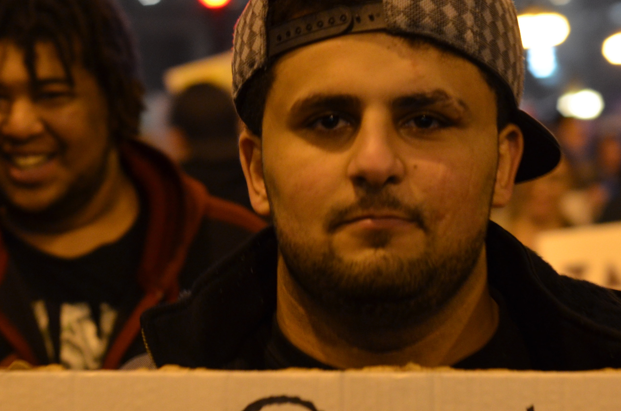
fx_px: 2479
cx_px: 231
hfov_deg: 14.3
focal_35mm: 144
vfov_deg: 9.4
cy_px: 360
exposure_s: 1/40
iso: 800
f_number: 3.2
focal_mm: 50
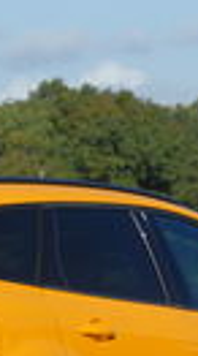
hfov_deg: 2.4
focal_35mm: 506
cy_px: 289
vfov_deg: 4.3
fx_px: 4753
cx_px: 3
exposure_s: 1/640
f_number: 6.3
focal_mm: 105
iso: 200
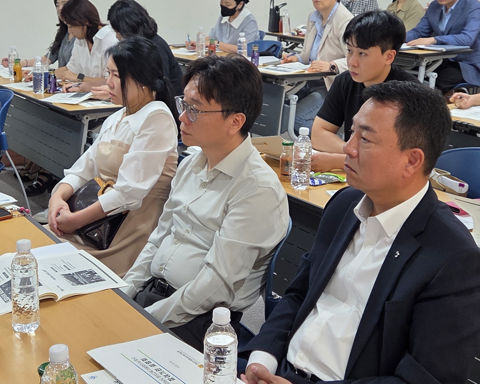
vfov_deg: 25.2
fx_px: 852
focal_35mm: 60
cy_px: 110
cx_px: 181
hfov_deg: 31.3
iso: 100
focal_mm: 5.4
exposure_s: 1/120
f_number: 1.8
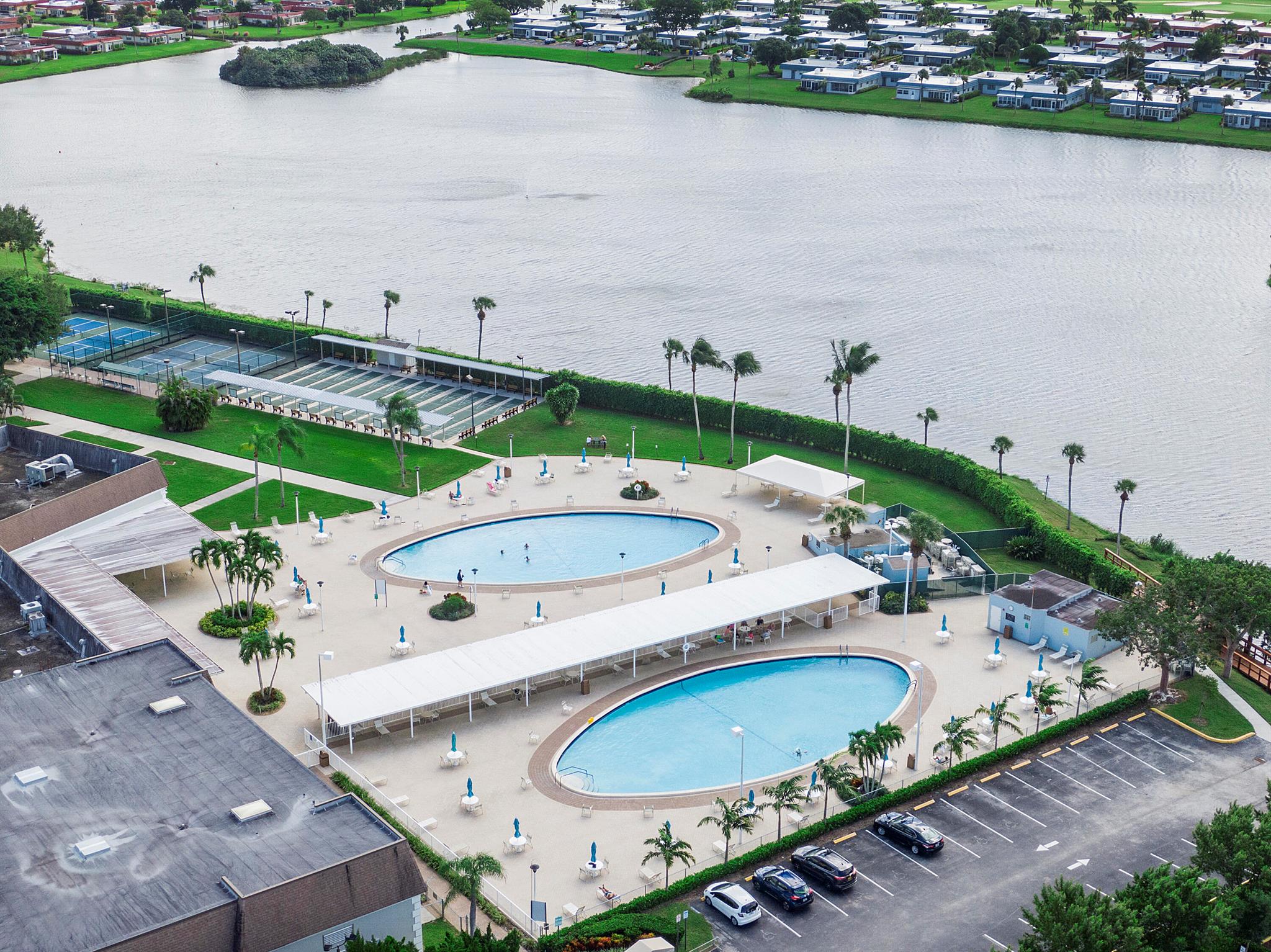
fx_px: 1762
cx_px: 636
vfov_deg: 30.2
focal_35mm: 48
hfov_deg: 39.7
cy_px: 476
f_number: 3.8
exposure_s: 1/500
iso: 100
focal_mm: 8.6
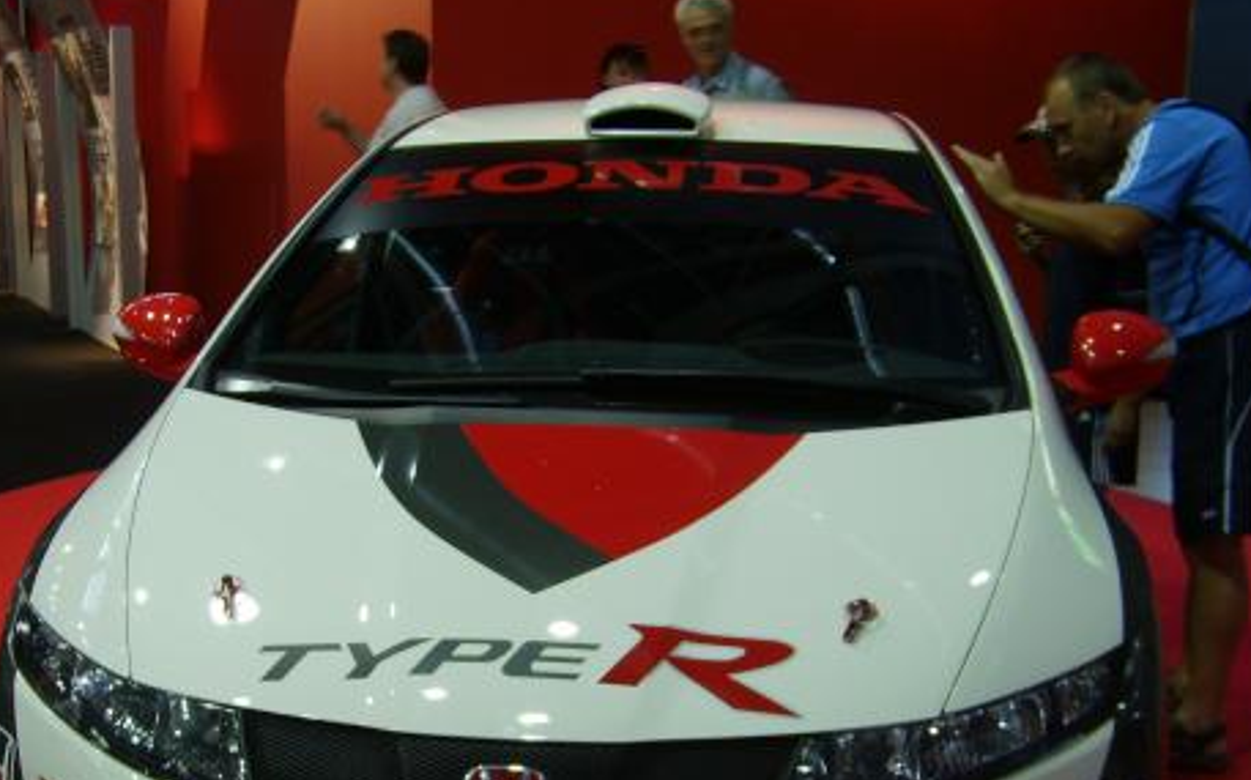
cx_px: 591
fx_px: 1772
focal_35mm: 52
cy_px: 621
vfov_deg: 24.4
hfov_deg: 38.9
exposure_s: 1/30
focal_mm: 5.8
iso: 69
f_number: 2.8
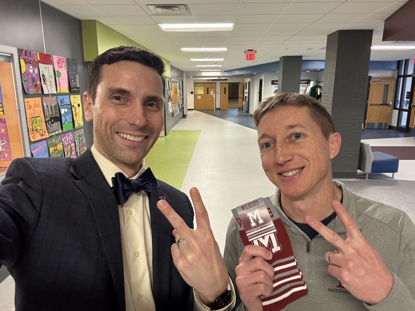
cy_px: 153
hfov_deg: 71.6
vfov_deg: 56.8
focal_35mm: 24
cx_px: 202
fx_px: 288
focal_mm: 2.69
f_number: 1.9
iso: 250
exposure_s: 1/50
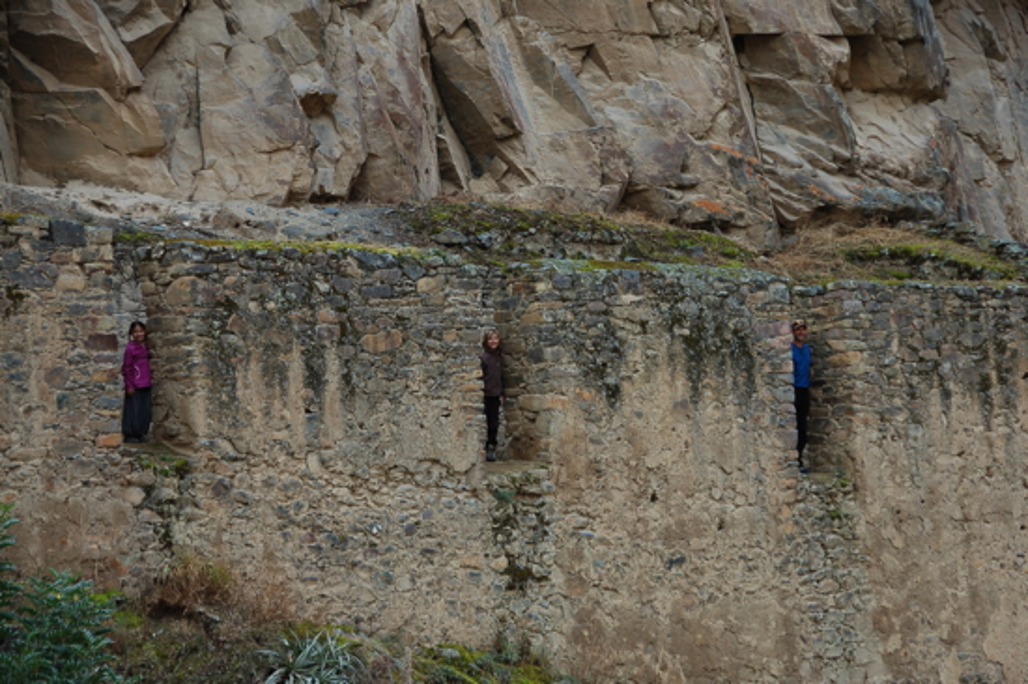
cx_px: 514
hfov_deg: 17.1
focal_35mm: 120
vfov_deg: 11.4
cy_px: 342
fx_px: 3424
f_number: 5.3
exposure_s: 1/250
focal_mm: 80
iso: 200
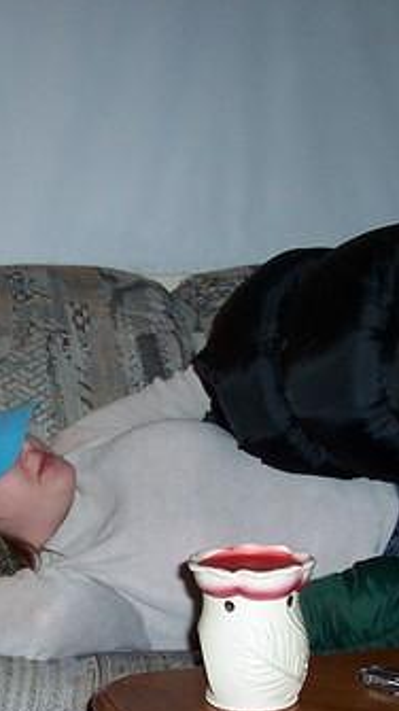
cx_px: 64
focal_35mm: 77
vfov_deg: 27.4
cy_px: 452
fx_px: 1451
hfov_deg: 15.5
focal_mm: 5.6
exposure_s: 1/60
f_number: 2.8
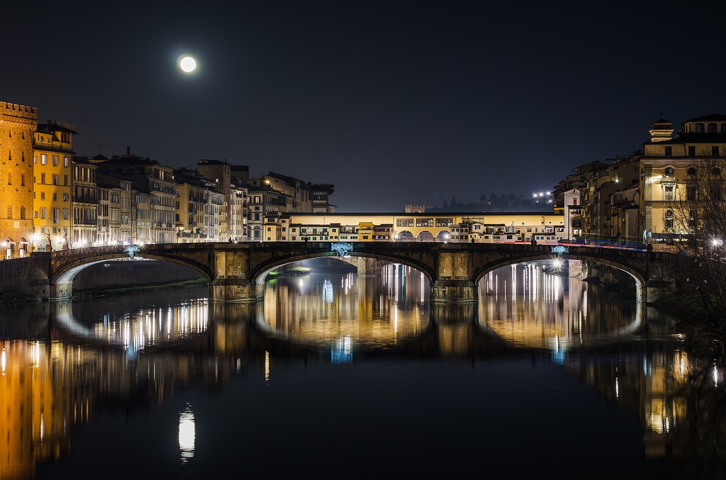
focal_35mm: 75
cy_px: 240
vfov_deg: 18.1
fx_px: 1509
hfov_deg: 27.1
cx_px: 363
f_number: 5.6
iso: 100
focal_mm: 50
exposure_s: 5
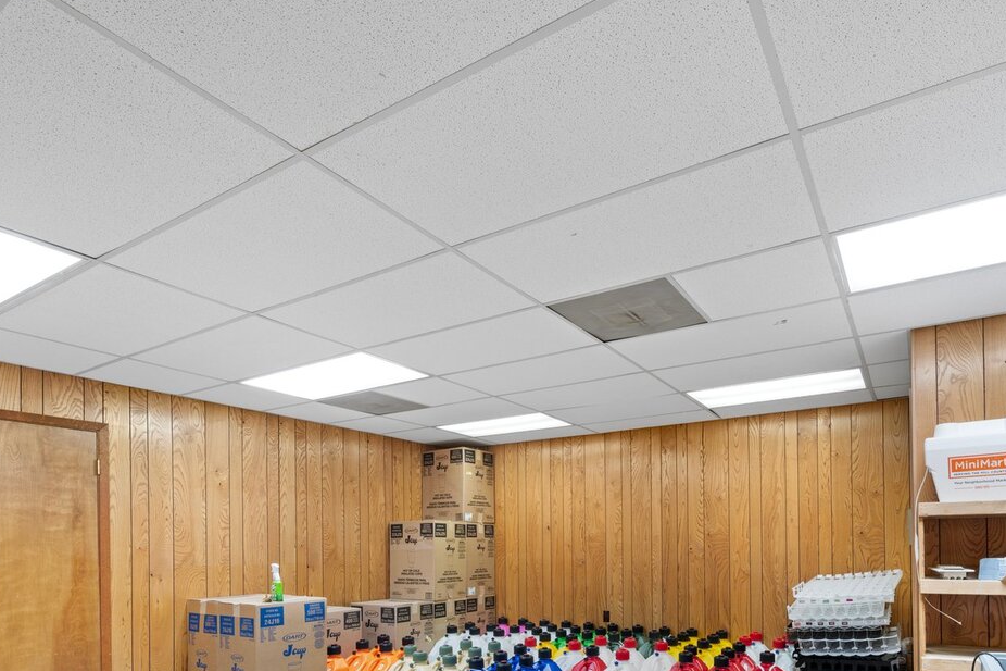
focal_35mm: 21
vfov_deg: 55.3
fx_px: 587
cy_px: 537
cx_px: 586
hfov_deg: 80.6
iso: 100
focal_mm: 12
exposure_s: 2.5
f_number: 9
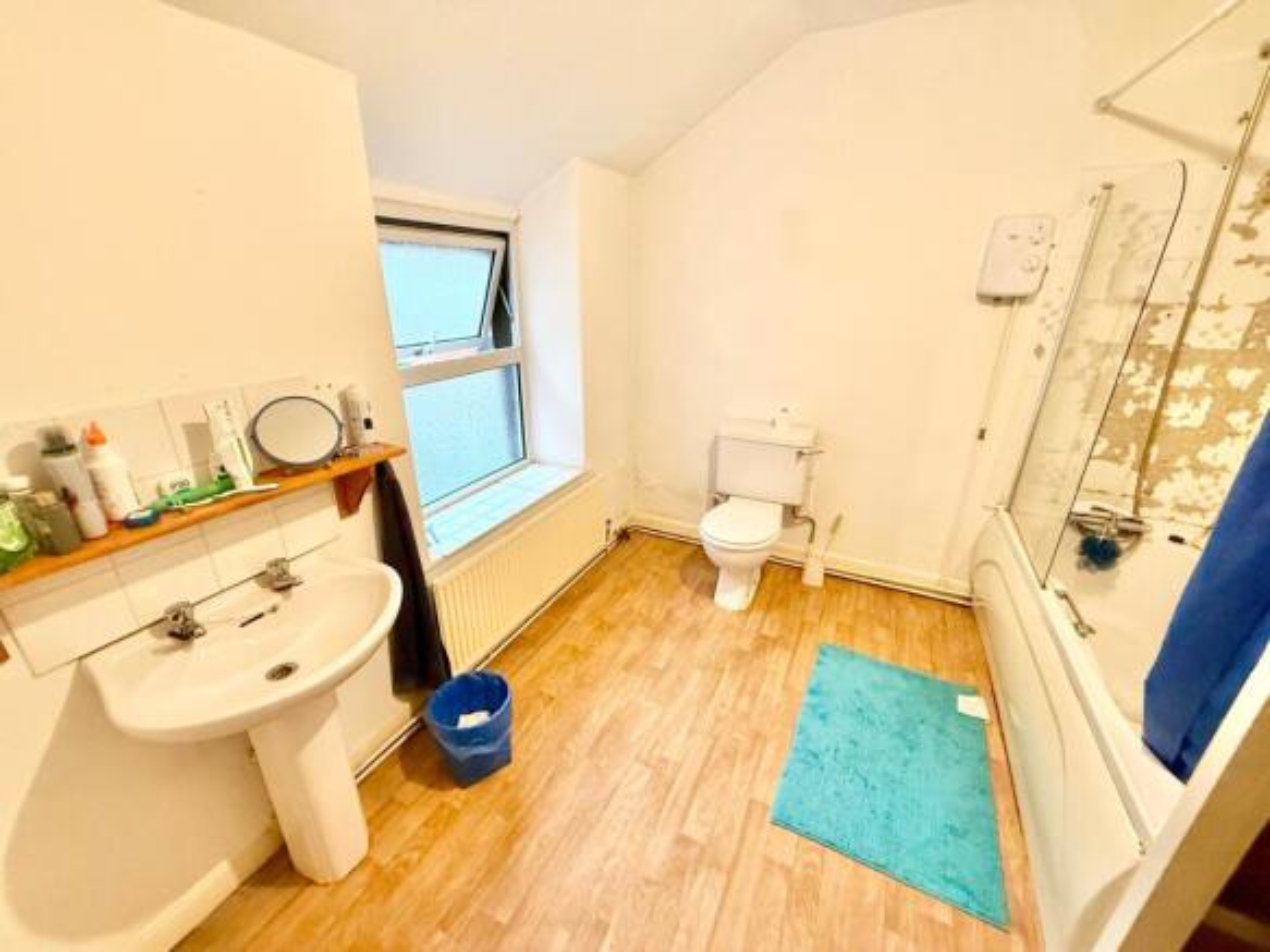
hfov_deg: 102.1
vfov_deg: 85.7
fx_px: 514
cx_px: 635
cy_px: 476
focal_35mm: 14
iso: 400
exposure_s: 1/50
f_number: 2.2
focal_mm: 2.22
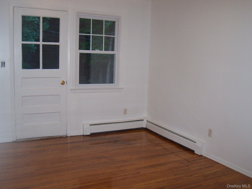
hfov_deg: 50.1
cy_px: 94
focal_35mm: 37
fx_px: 269
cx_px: 126
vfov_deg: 38.7
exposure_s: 1/60
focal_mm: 5.6
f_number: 2.8
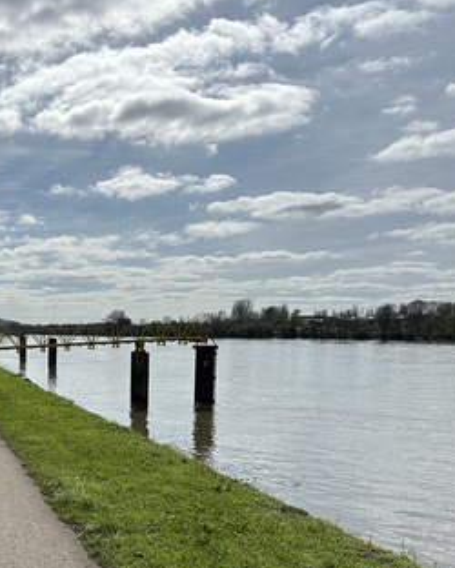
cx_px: -22
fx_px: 757
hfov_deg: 30.6
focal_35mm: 45
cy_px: 393
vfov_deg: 40.5
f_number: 1.78
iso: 80
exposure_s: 1/15625
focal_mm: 6.86
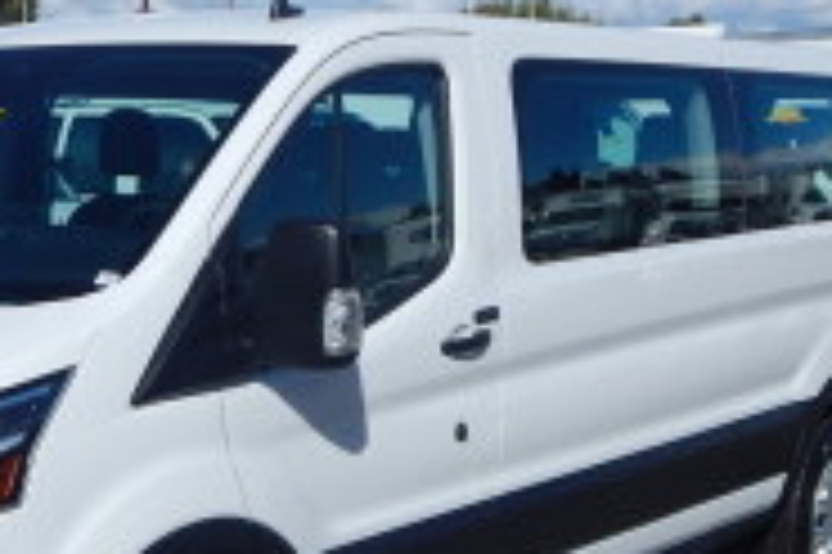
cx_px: 175
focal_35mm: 83
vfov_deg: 16.3
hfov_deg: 24.1
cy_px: 466
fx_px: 1916
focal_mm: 6.8
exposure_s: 1/1250
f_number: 6.9
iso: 125
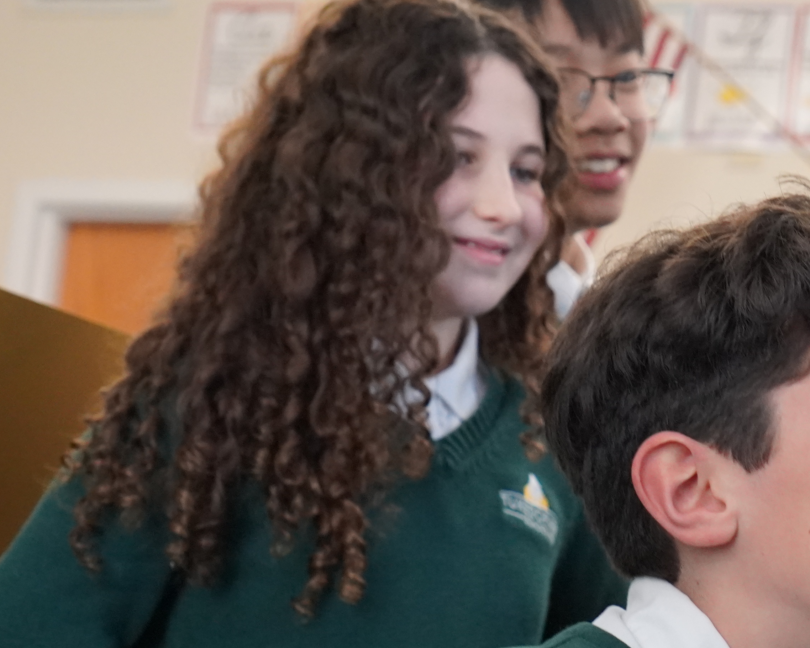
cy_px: 530
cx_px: 786
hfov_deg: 13.5
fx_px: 3380
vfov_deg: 10.9
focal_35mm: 141
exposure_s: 1/160
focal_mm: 38
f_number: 4
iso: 2000
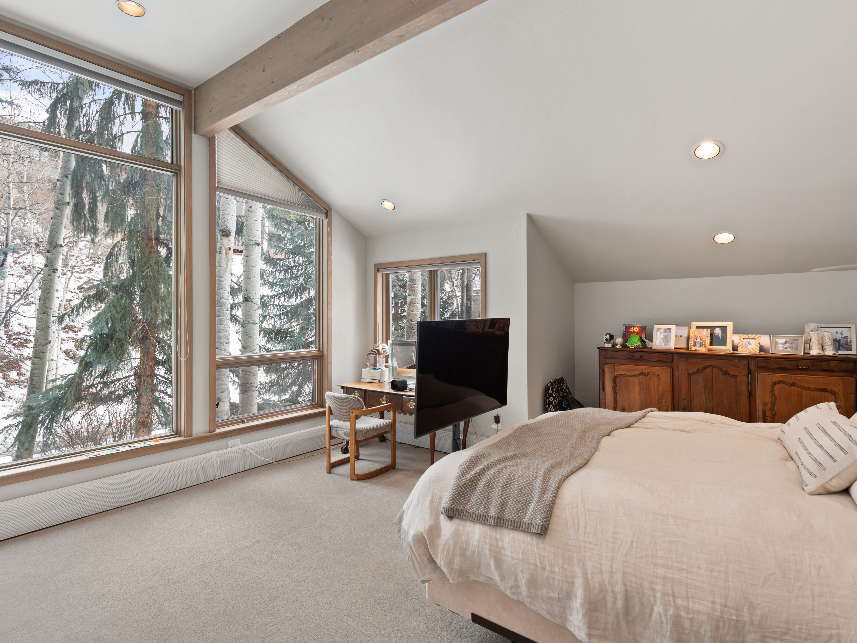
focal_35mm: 19
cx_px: 414
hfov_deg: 84.6
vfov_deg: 68.7
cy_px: 315
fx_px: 470
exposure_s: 1.6
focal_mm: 17
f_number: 7.1
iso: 100
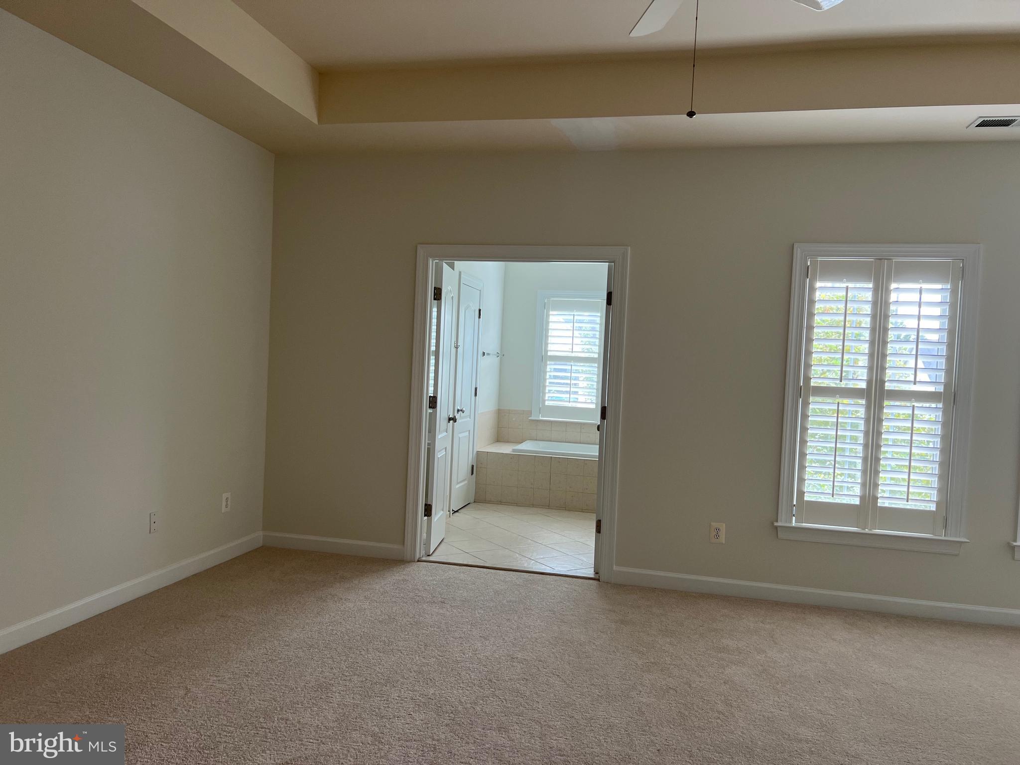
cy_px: 382
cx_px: 510
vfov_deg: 53.1
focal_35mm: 26
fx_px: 766
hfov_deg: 67.3
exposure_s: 1/60
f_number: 1.5
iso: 80
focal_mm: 5.7
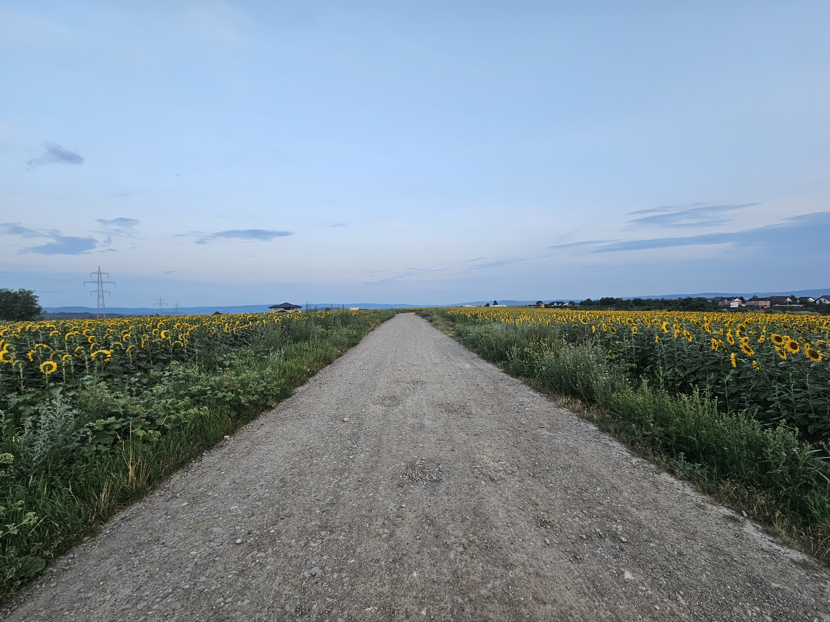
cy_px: 311
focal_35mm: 13
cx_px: 415
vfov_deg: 89.9
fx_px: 312
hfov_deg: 106.2
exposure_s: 1/50
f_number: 2.2
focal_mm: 2.2
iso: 50
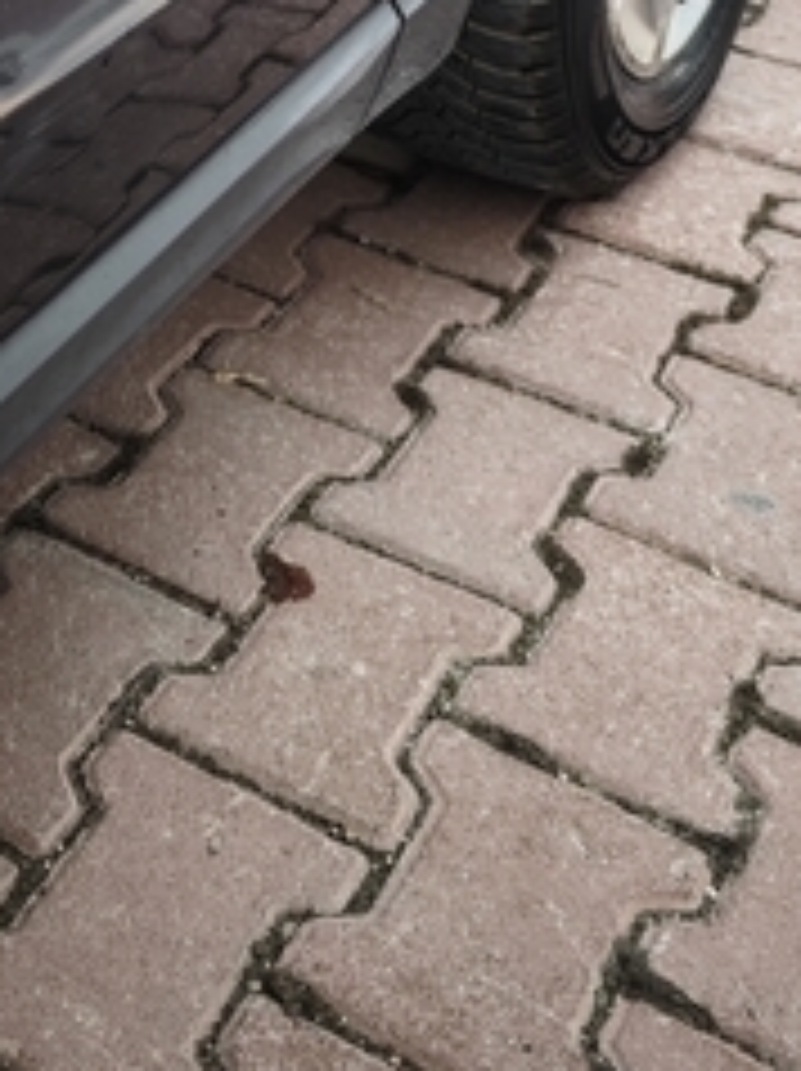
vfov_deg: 28.6
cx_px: 108
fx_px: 1793
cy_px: -234
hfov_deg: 24.6
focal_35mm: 58
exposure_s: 1/71.7
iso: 400
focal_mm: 8.72
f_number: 1.63
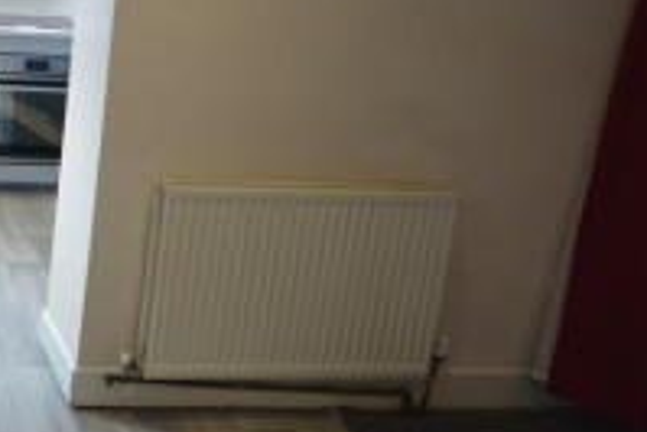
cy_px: 63
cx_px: -75
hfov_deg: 37.5
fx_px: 773
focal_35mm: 43
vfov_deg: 30.2
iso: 400
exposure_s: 1/60
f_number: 4.5
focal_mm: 12
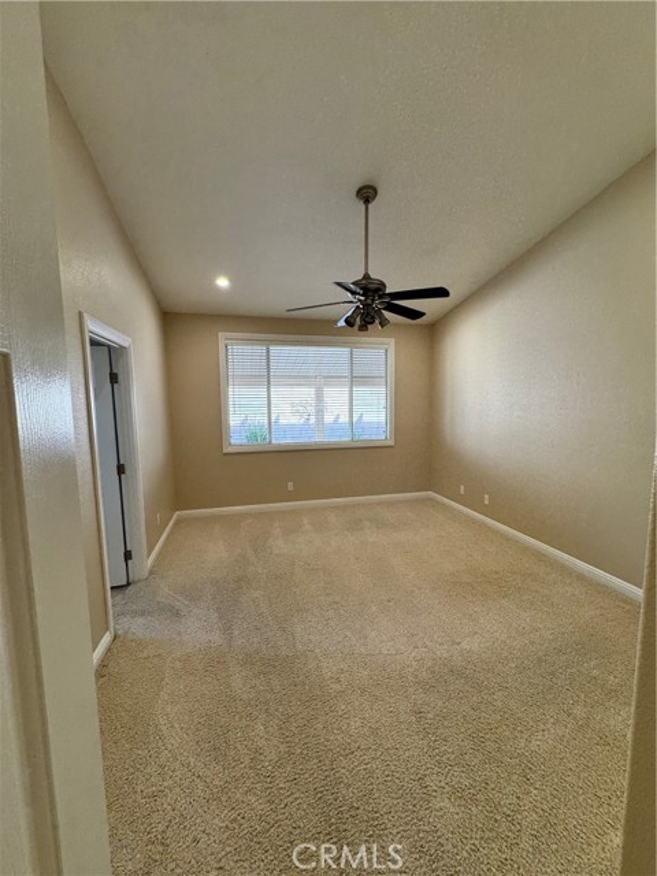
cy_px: 438
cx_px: 328
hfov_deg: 85.7
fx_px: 354
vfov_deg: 102.1
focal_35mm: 14
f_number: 2.2
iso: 125
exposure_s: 1/120
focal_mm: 2.22
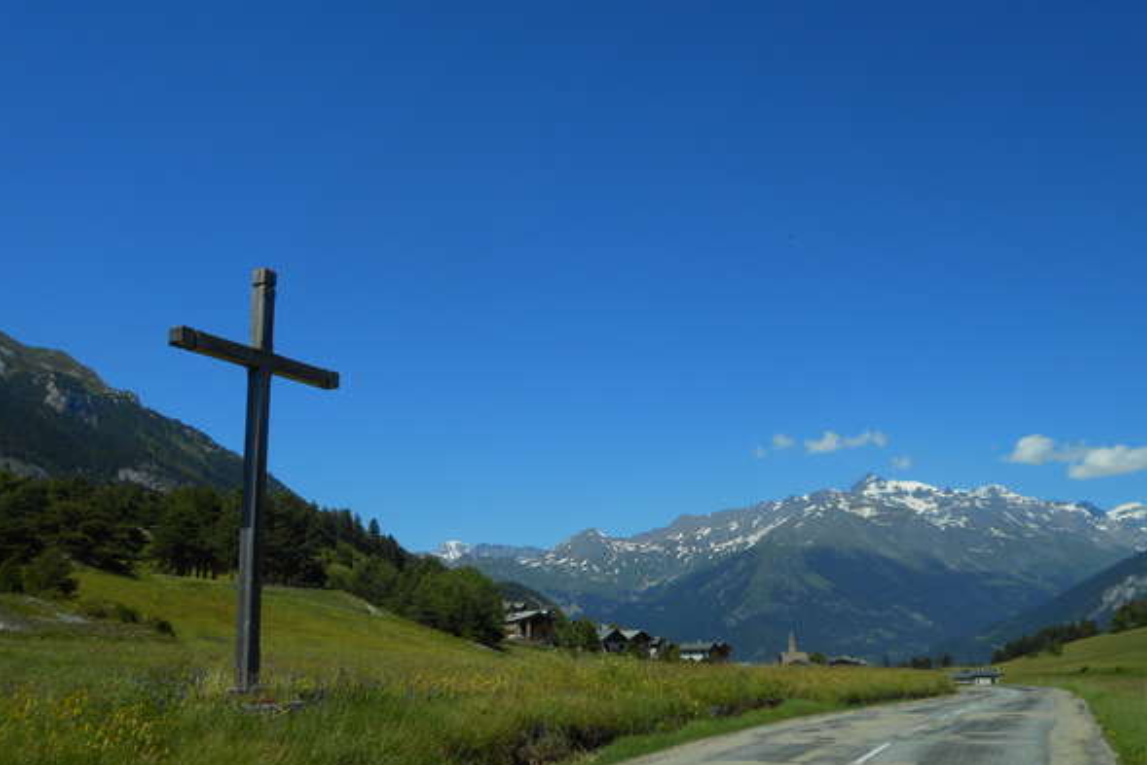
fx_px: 1147
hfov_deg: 53.1
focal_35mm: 36
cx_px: 578
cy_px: 436
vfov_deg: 36.8
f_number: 4.2
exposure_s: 1/1250
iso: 80
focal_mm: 6
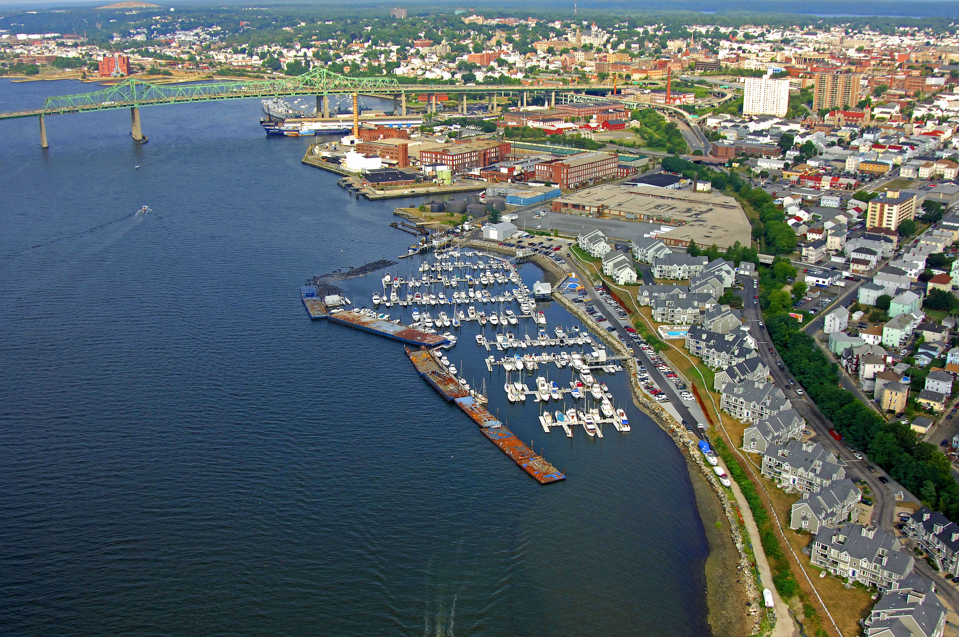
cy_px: 318
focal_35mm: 36
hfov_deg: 53.2
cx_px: 480
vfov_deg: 36.8
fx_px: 958
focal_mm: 24
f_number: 5.3
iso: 400
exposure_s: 1/1250
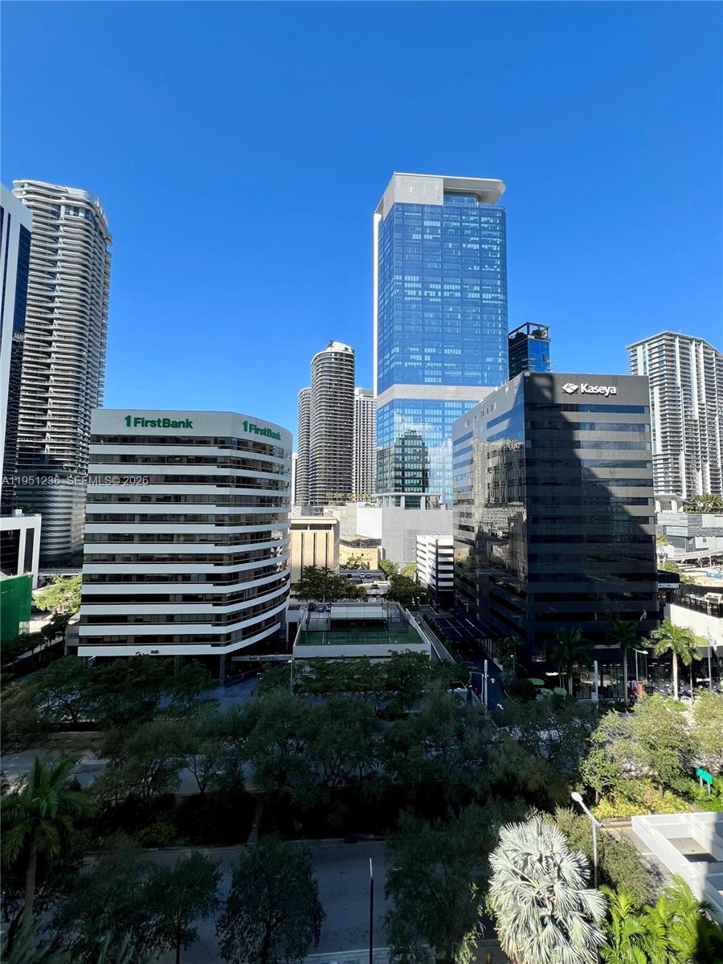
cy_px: 482
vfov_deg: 106.2
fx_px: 362
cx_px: 362
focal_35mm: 13
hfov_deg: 89.9
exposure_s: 1/995
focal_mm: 1.57
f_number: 1.8
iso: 32
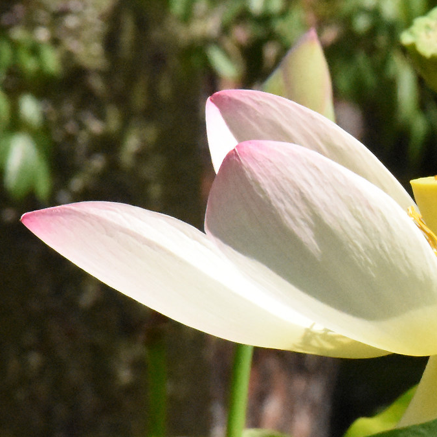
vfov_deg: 2.8
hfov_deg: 2.8
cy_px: 162
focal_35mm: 635
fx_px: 9069
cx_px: 504
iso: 10000
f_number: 18
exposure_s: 1/4000
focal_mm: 140
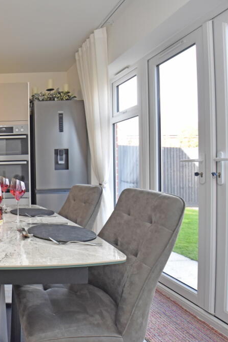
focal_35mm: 23
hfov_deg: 43.2
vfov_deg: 76.1
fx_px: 219
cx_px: -21
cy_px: 170
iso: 800
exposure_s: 1/200
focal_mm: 10
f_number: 5
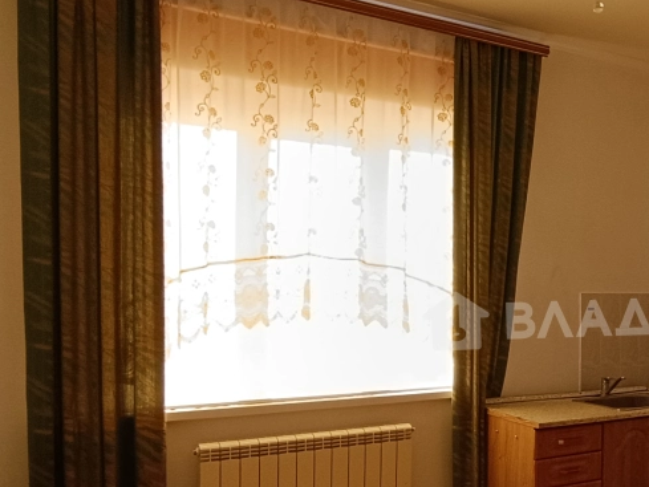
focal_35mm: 41
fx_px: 769
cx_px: 577
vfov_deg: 34.9
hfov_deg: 42.2
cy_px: 315
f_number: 2.2
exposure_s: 1/100
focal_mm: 1.66
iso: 131
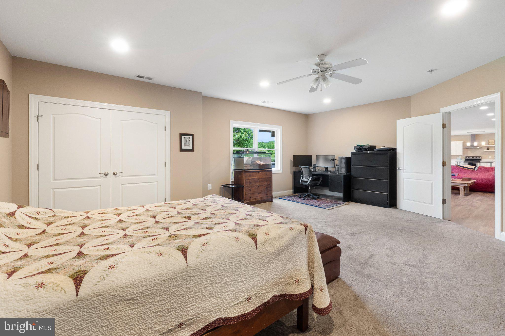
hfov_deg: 100.4
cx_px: 252
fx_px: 210
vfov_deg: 77.3
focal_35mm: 15
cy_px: 168
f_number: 8
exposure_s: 1/3
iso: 640
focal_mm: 10
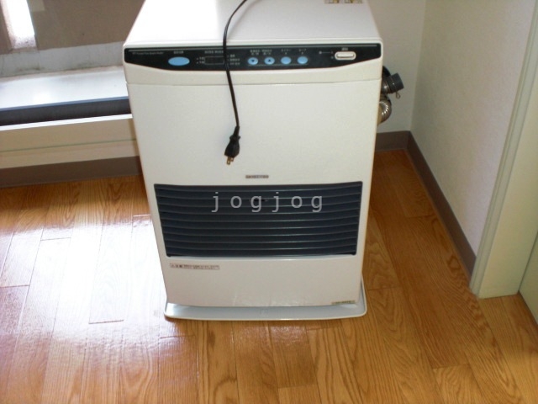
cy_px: 202
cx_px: 269
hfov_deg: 49.0
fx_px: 591
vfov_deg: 37.7
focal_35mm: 38
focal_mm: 6.3
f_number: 3.1
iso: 200
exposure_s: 1/60
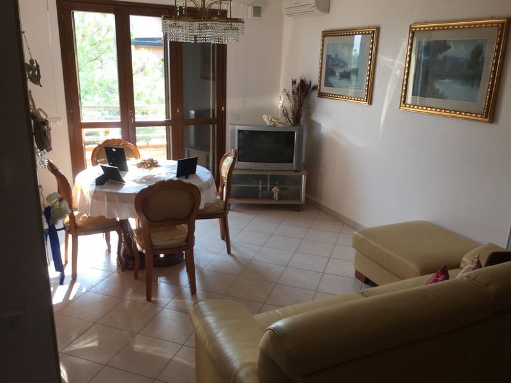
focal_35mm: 29
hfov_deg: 61.7
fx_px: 428
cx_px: 256
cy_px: 192
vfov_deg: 48.2
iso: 32
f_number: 2.2
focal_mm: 4.15
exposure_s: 1/50
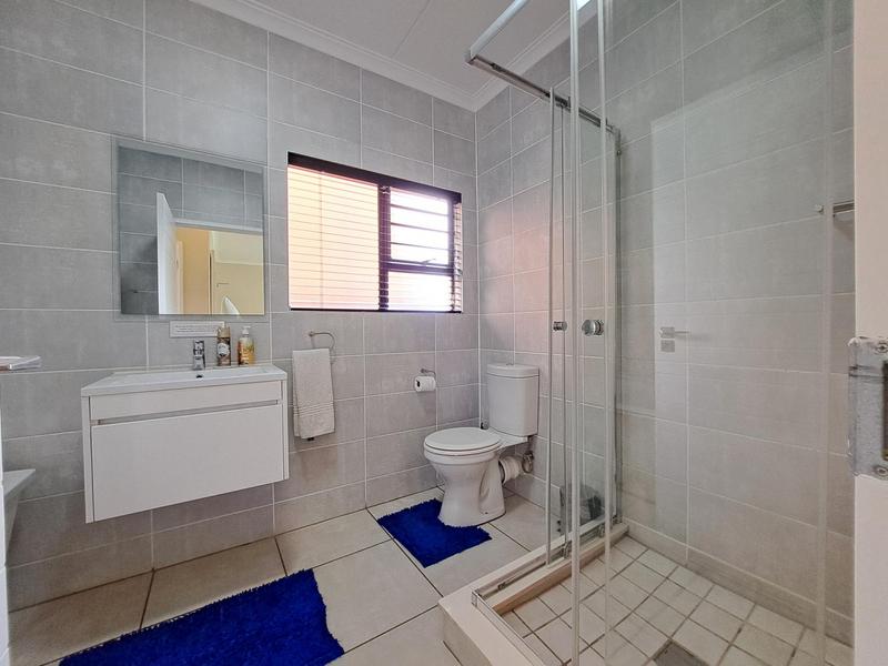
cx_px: 444
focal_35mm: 13
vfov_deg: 89.9
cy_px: 333
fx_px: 333
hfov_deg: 106.2
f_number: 2.2
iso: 125
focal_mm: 1.74
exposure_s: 1/50
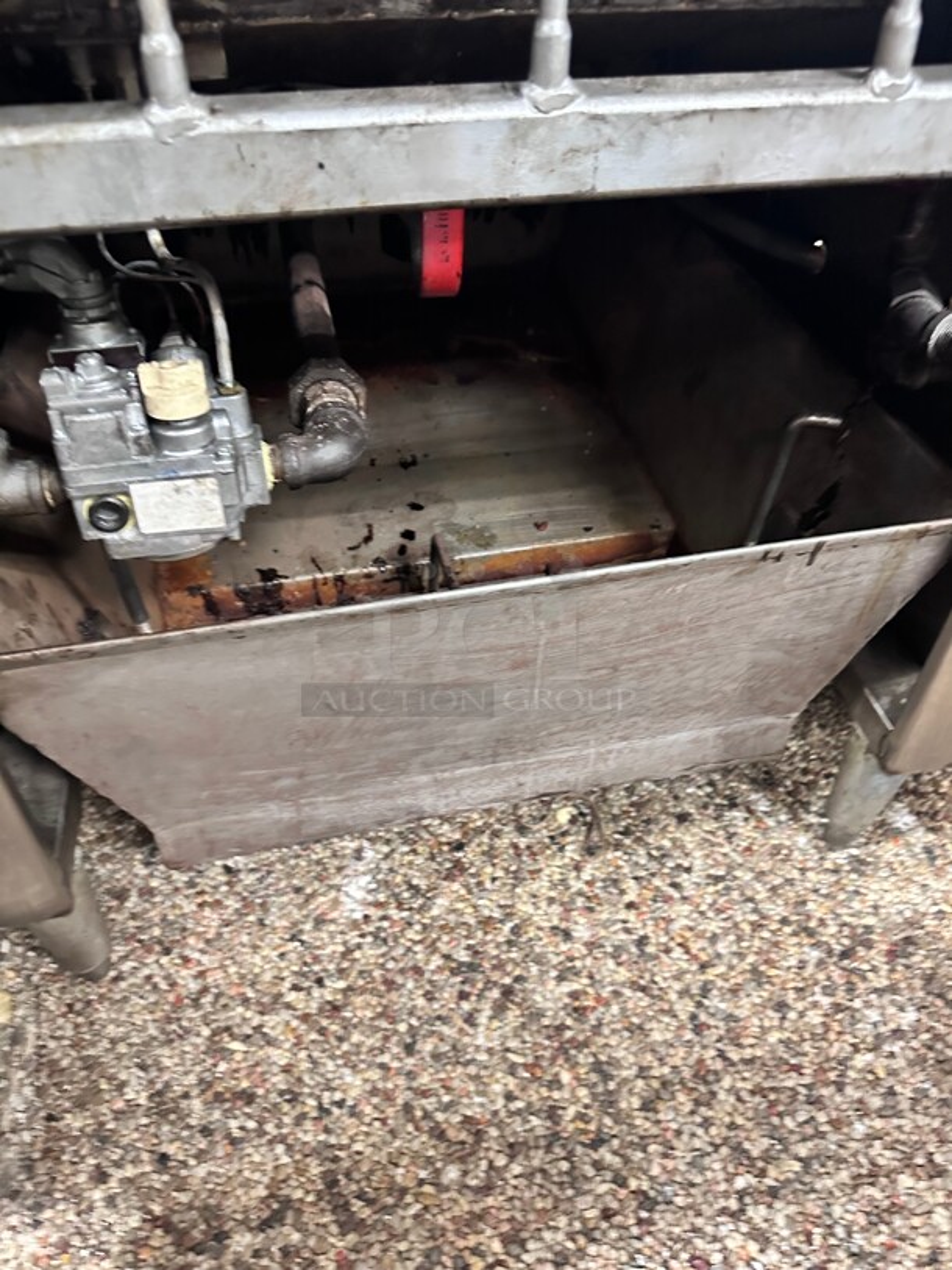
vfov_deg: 71.6
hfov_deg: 56.8
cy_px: 635
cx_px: 476
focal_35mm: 24
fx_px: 880
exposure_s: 1/40
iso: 800
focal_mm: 6.86
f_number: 1.78
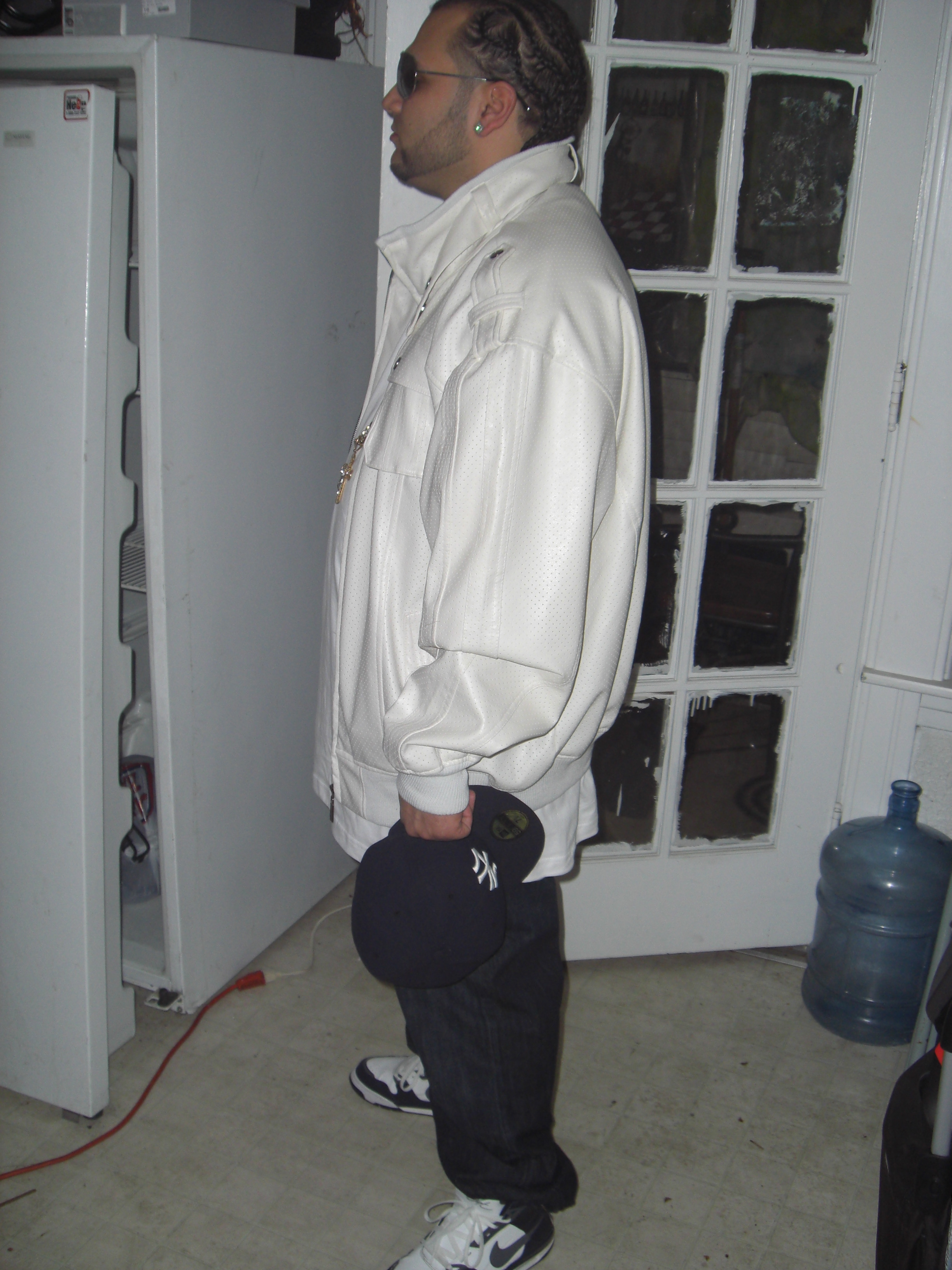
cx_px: 476
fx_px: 1393
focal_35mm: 38
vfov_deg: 49.0
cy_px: 635
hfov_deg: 37.7
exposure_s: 1/60
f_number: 2.7
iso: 100
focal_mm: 6.2
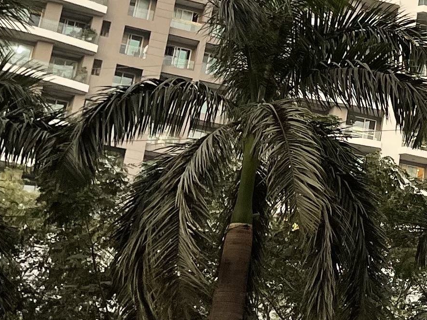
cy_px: -119
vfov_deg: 12.1
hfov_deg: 15.2
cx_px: 681
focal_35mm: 118
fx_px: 1456
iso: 80
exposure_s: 1/100
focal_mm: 5.1
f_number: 1.6
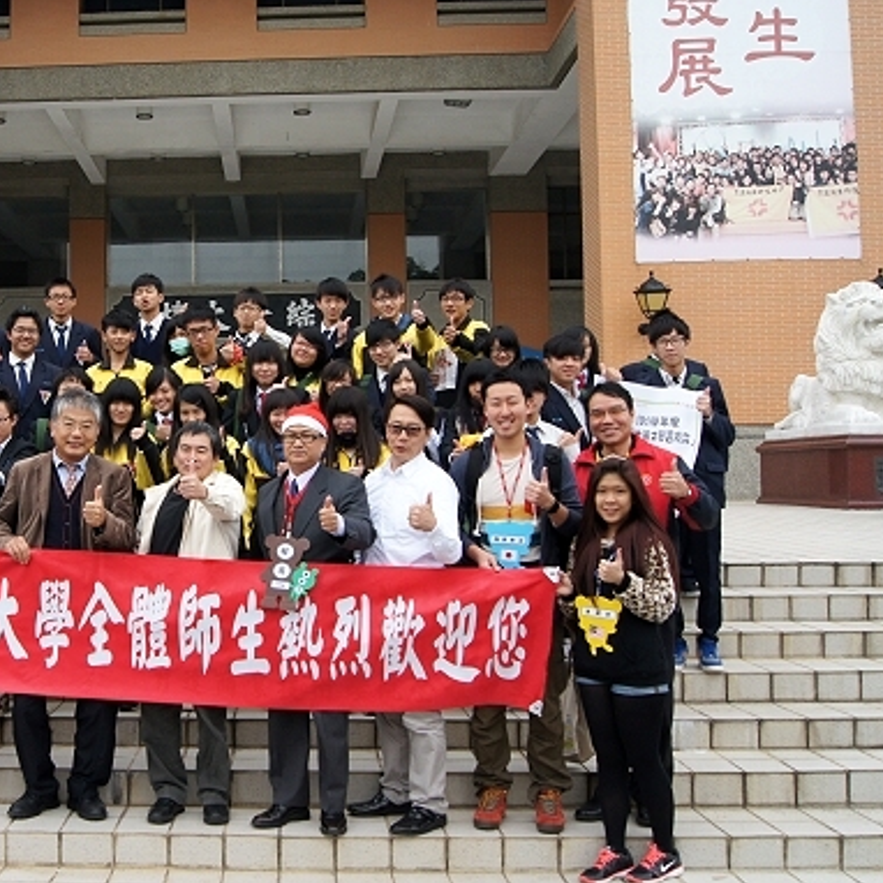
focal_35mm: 40
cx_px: 215
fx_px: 1154
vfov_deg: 41.9
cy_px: 424
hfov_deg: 40.6
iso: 800
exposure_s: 1/125
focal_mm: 20
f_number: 10
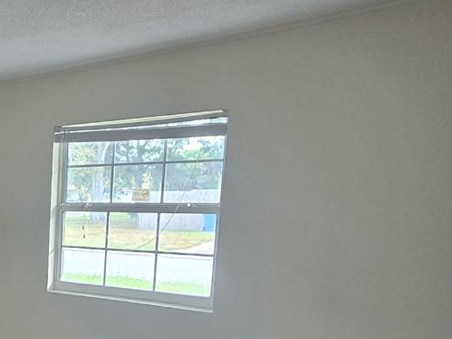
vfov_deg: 33.6
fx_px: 535
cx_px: -103
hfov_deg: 35.1
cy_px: 294
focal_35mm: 41
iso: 160
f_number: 2.2
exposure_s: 1/60
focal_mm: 2.2
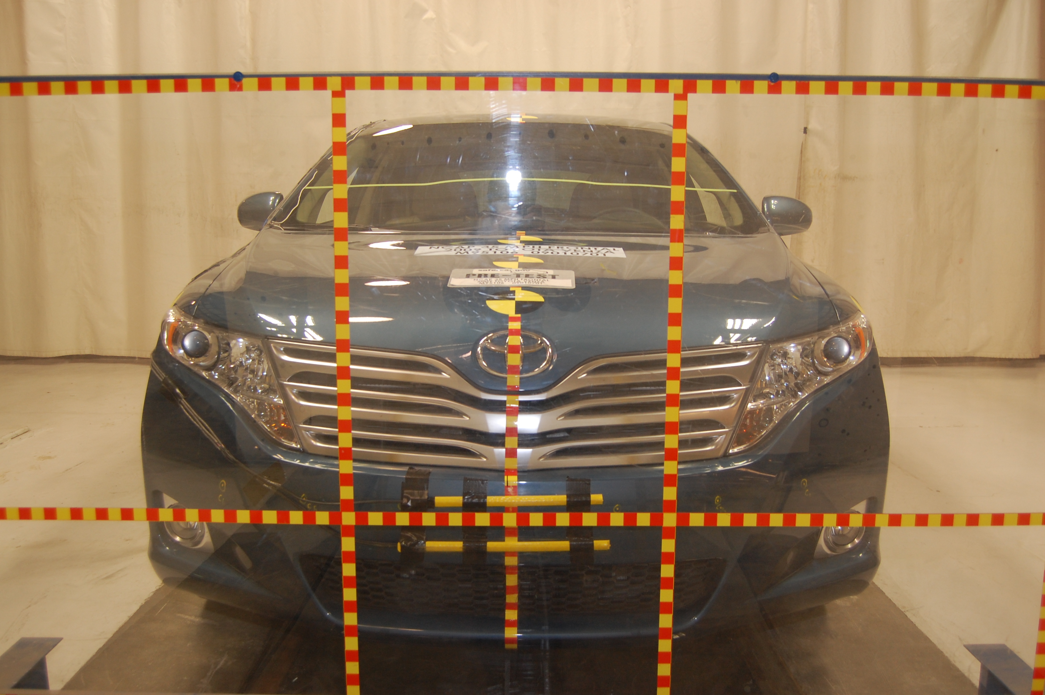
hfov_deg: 62.0
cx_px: 522
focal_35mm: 30
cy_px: 348
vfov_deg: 43.5
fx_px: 870
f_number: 4
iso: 400
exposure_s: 1/60
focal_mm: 20
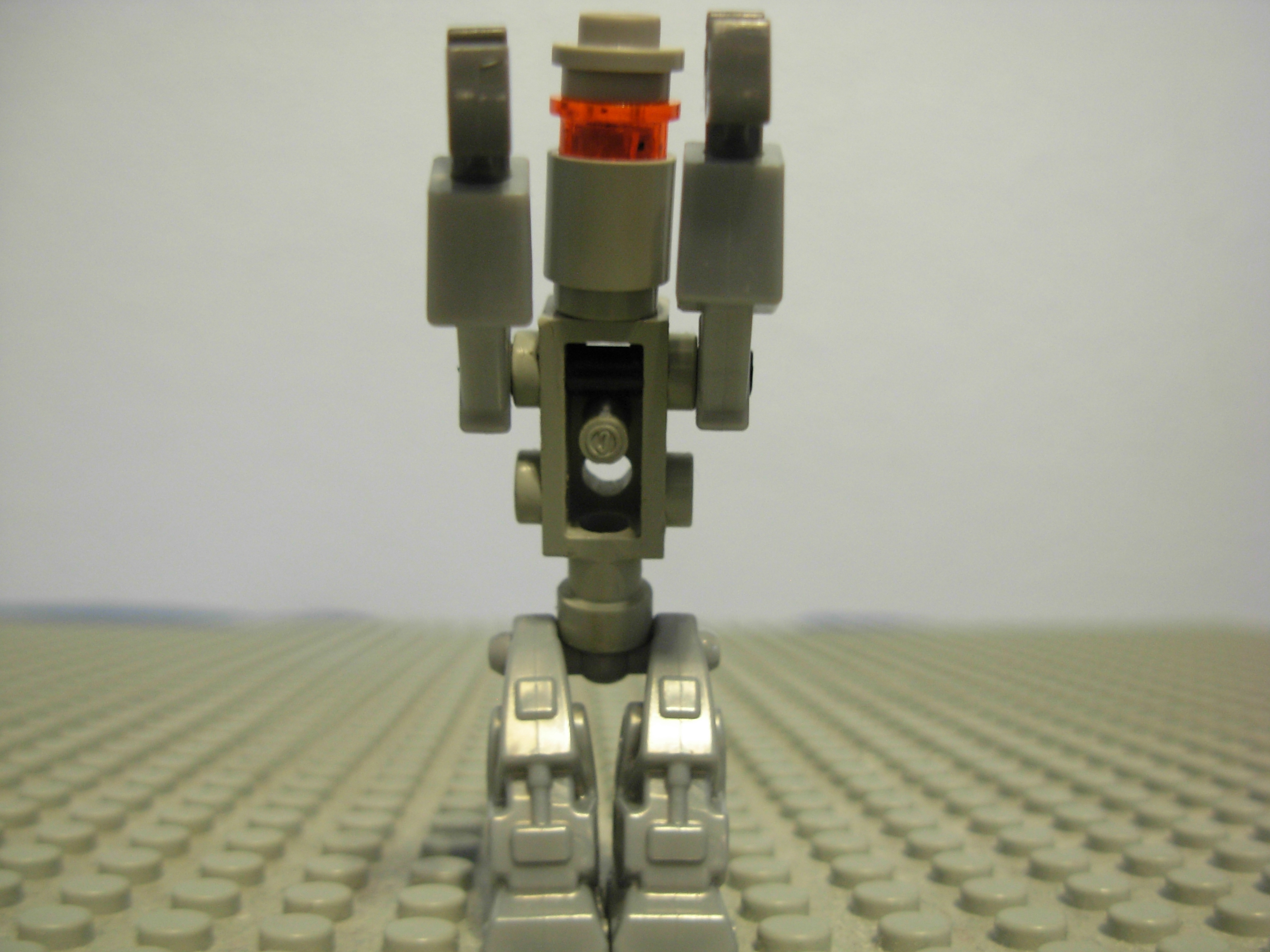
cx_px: 635
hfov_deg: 49.0
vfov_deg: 37.7
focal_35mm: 38
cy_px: 476
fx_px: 1394
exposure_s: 1/4
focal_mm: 6.3
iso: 137
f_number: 2.9
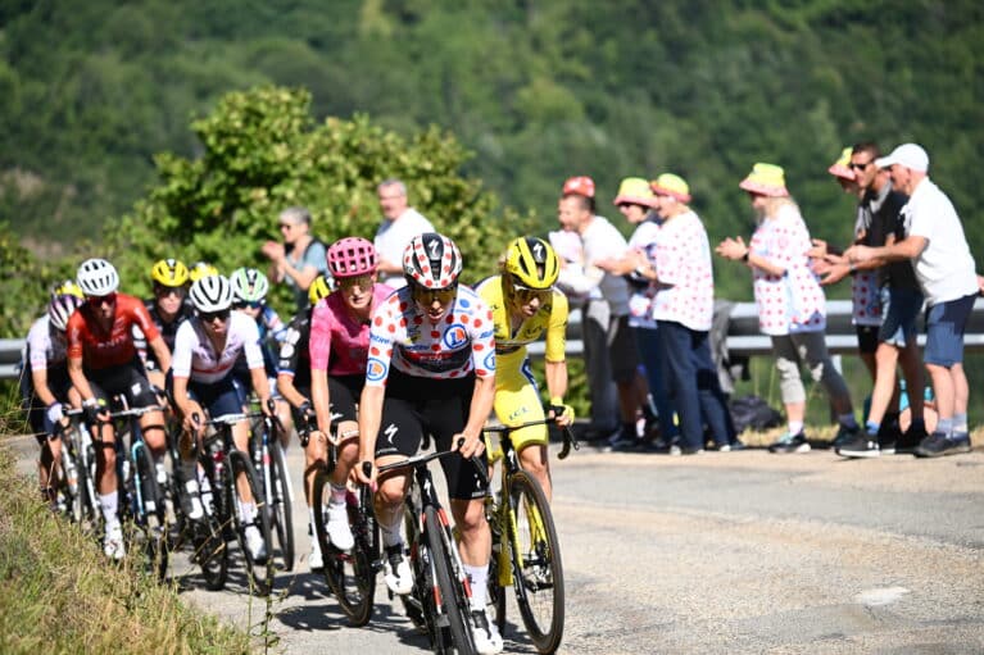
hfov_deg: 11.1
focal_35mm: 185
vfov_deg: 7.4
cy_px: 328
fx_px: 5055
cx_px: 492
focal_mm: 185
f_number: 5
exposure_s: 1/2500
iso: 500
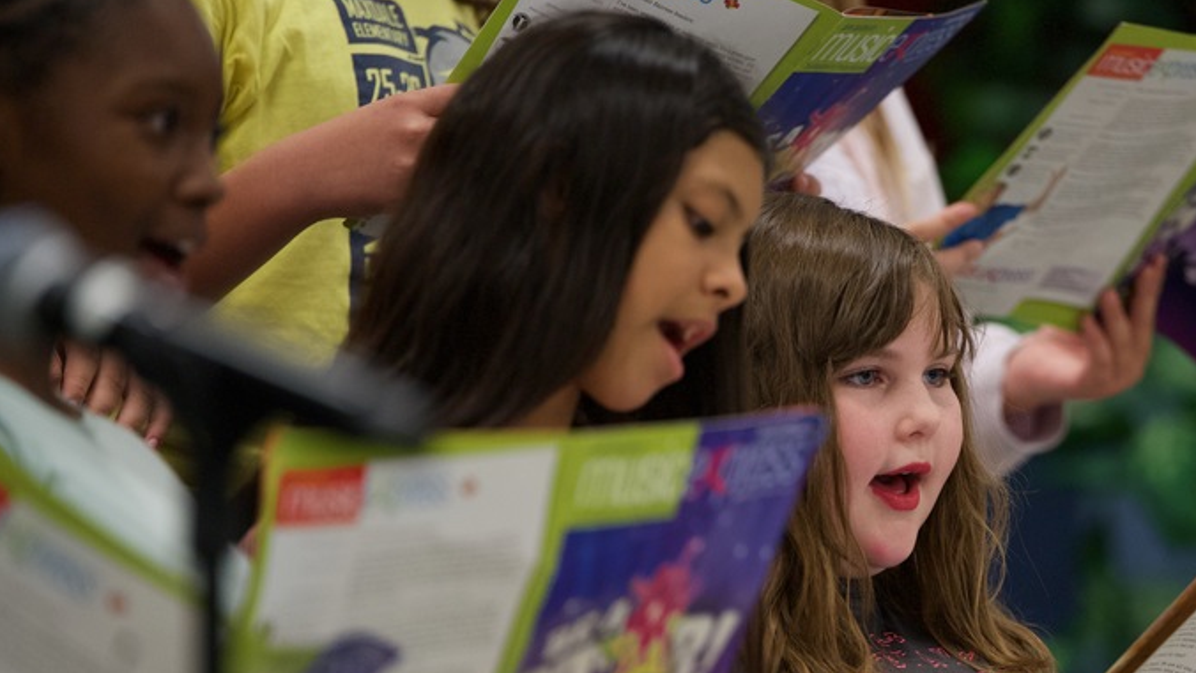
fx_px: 10051
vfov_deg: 3.8
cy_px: 414
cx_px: 888
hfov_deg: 6.8
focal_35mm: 317
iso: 2500
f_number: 2.8
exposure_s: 1/320
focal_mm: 200
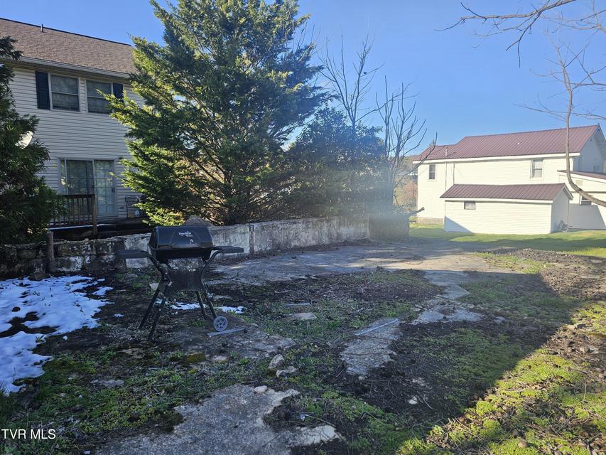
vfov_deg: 58.9
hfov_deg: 73.9
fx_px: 403
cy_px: 228
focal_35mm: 23
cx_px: 303
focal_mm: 6.3
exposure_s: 1/222
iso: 10
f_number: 1.7
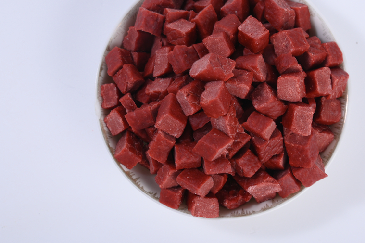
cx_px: 227
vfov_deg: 8.7
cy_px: 90
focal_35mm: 158
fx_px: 1601
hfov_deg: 13.0
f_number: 11
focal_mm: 120
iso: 160
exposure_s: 1/125
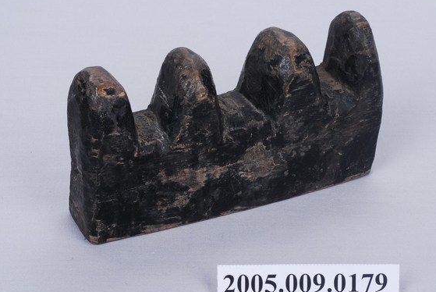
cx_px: 235
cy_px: 145
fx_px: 1249
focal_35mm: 103
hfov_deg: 19.8
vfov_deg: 13.3
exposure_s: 1/100
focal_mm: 60
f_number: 25
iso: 100
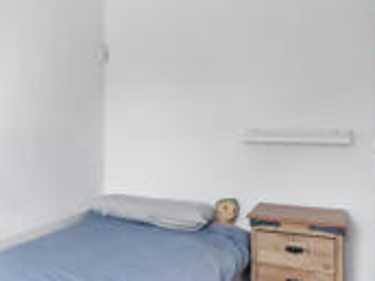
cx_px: 52
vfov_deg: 35.9
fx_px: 433
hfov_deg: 43.6
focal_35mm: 40
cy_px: 160
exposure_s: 1/320
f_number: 8
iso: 320
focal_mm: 10
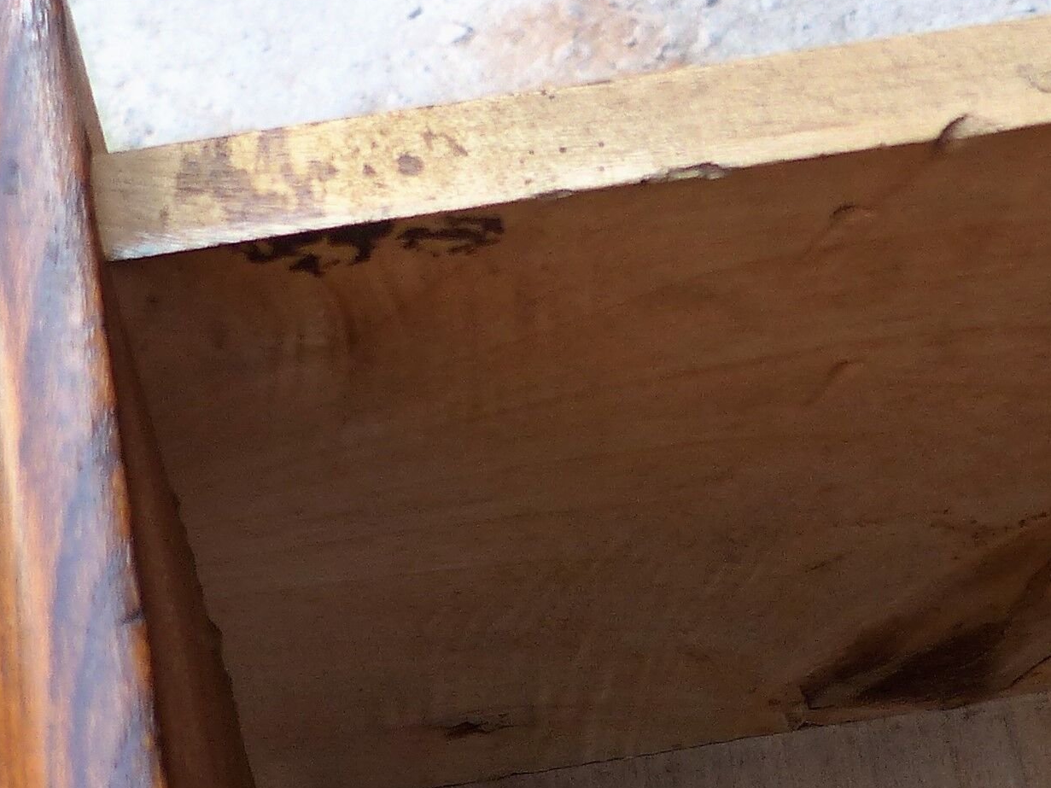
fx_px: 3157
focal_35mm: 104
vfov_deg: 13.8
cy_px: 926
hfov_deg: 18.9
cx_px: 596
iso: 100
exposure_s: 1/125
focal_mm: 5.6
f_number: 2.8
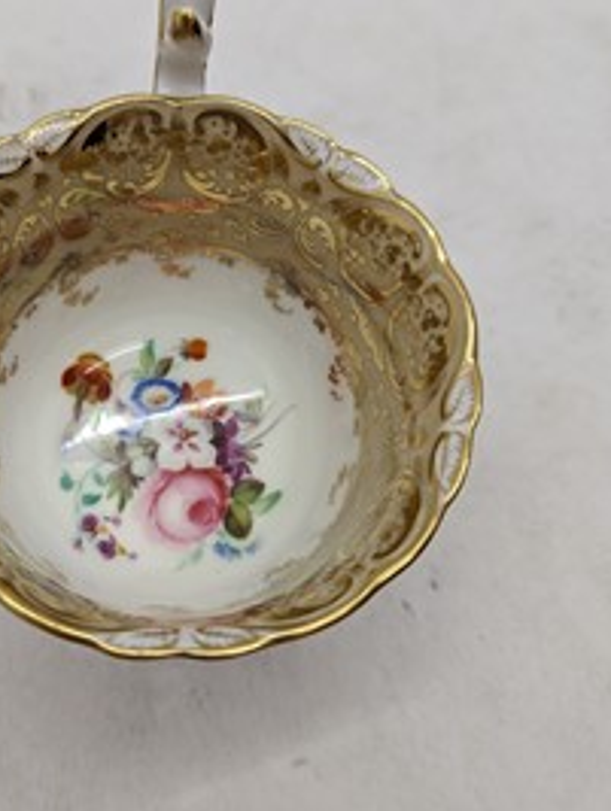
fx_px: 845
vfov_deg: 51.2
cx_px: 178
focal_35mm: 36
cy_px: 355
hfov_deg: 39.0
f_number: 1.85
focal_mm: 6.81
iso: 68
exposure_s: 1/102
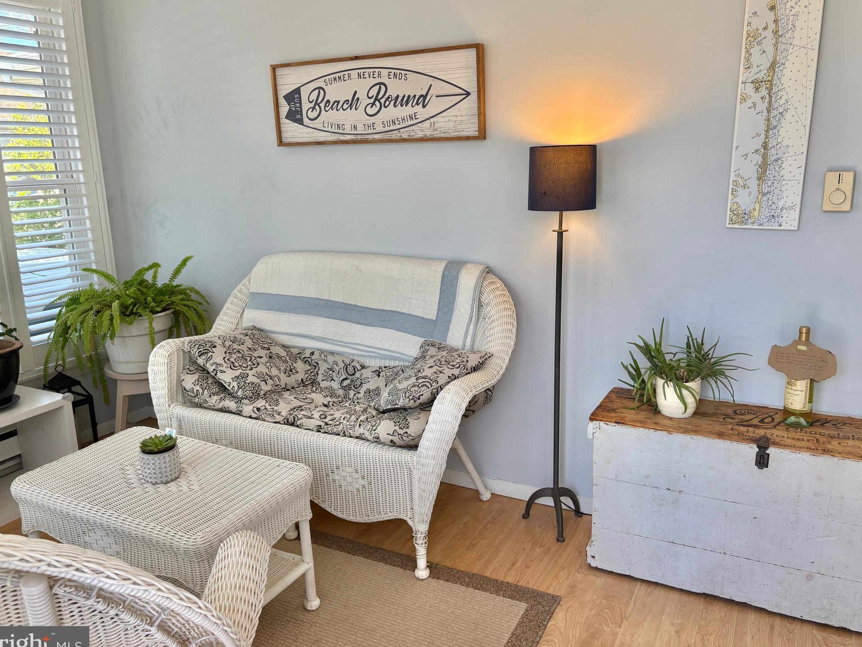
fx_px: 697
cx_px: 440
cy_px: 315
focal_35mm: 28
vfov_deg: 49.7
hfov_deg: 63.4
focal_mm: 5.96
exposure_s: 1/138
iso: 40
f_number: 1.6
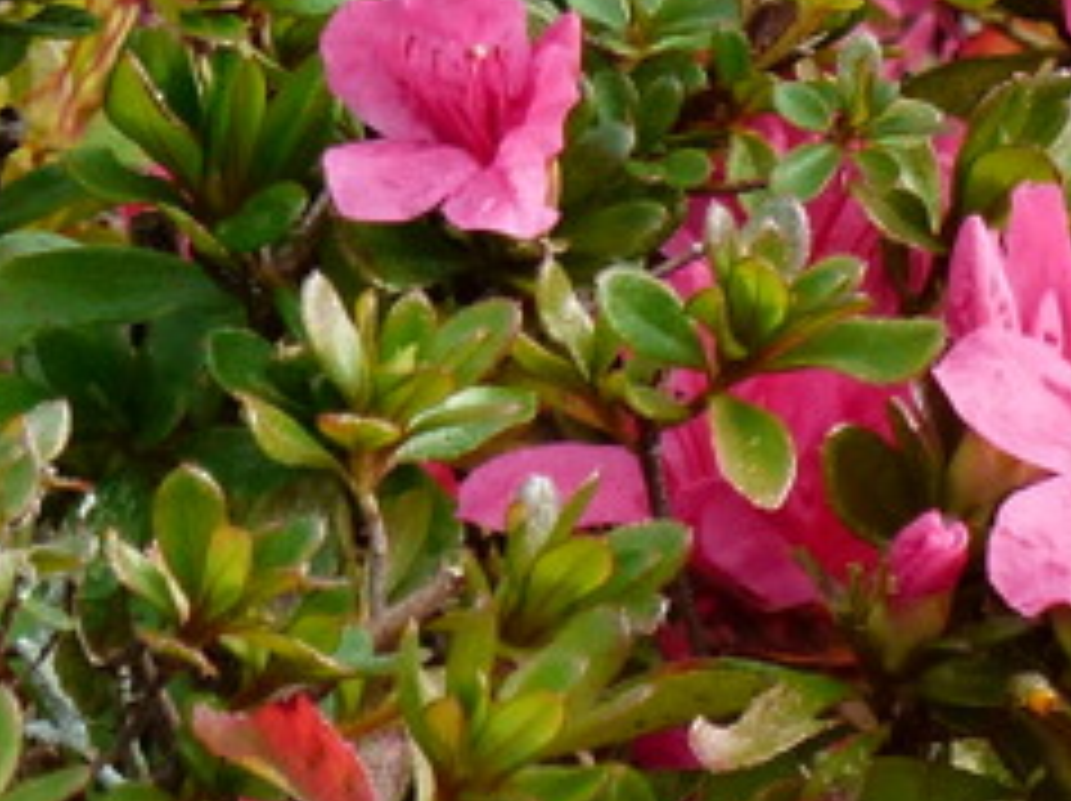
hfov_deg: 2.2
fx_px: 27570
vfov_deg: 1.7
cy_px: 648
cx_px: 806
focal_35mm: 892
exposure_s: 1/500
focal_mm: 37.3
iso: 160
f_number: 3.5
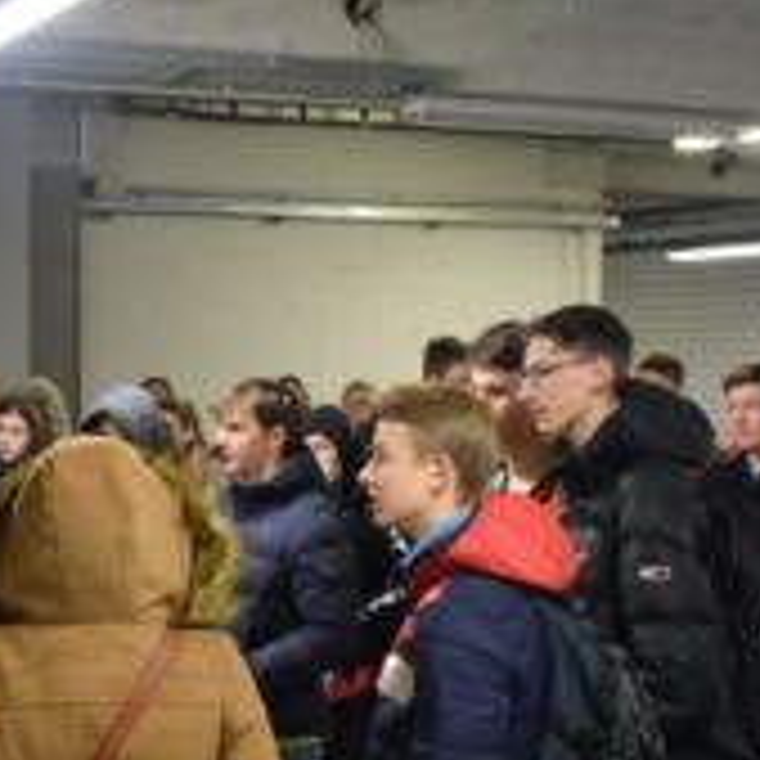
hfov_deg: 24.9
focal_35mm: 68
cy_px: 513
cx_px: 139
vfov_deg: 25.2
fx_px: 1689
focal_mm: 18
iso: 2500
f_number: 3.5
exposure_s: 1/60
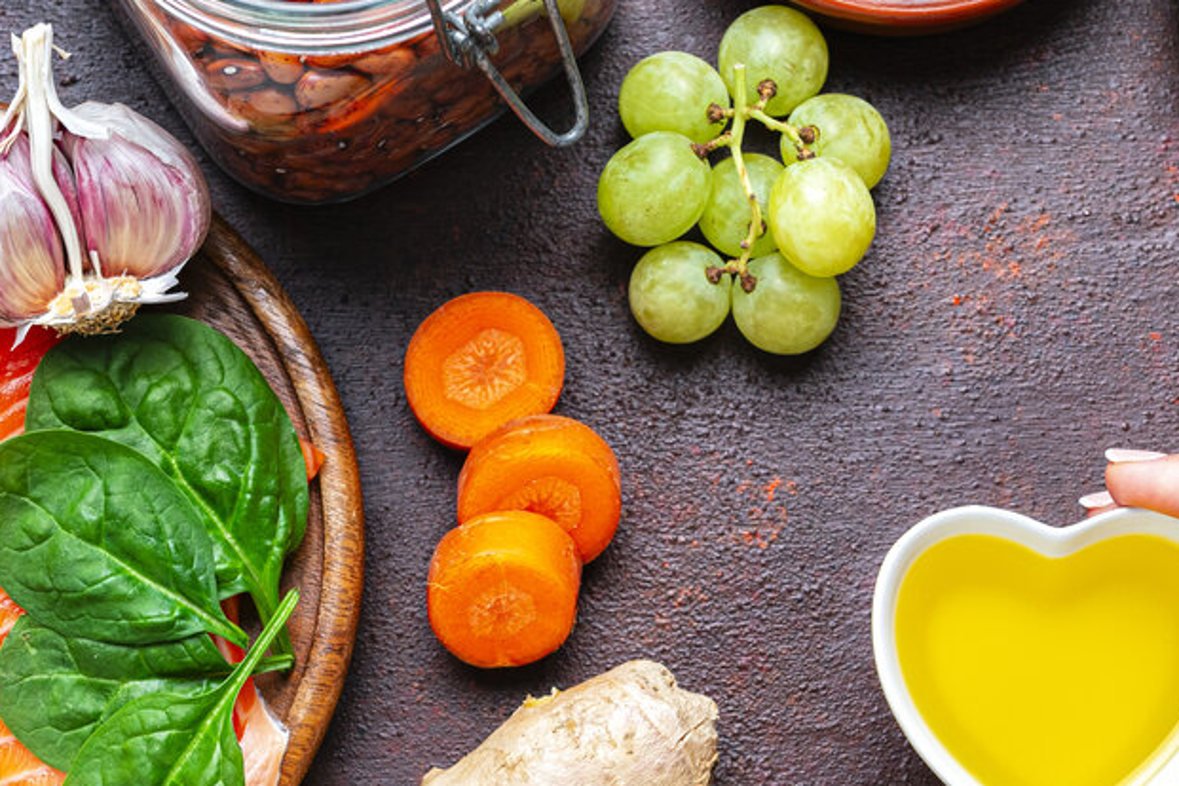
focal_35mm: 106
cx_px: 489
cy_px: 591
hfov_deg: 19.3
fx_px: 3471
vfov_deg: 12.9
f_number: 5
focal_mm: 40
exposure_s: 1/100
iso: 100
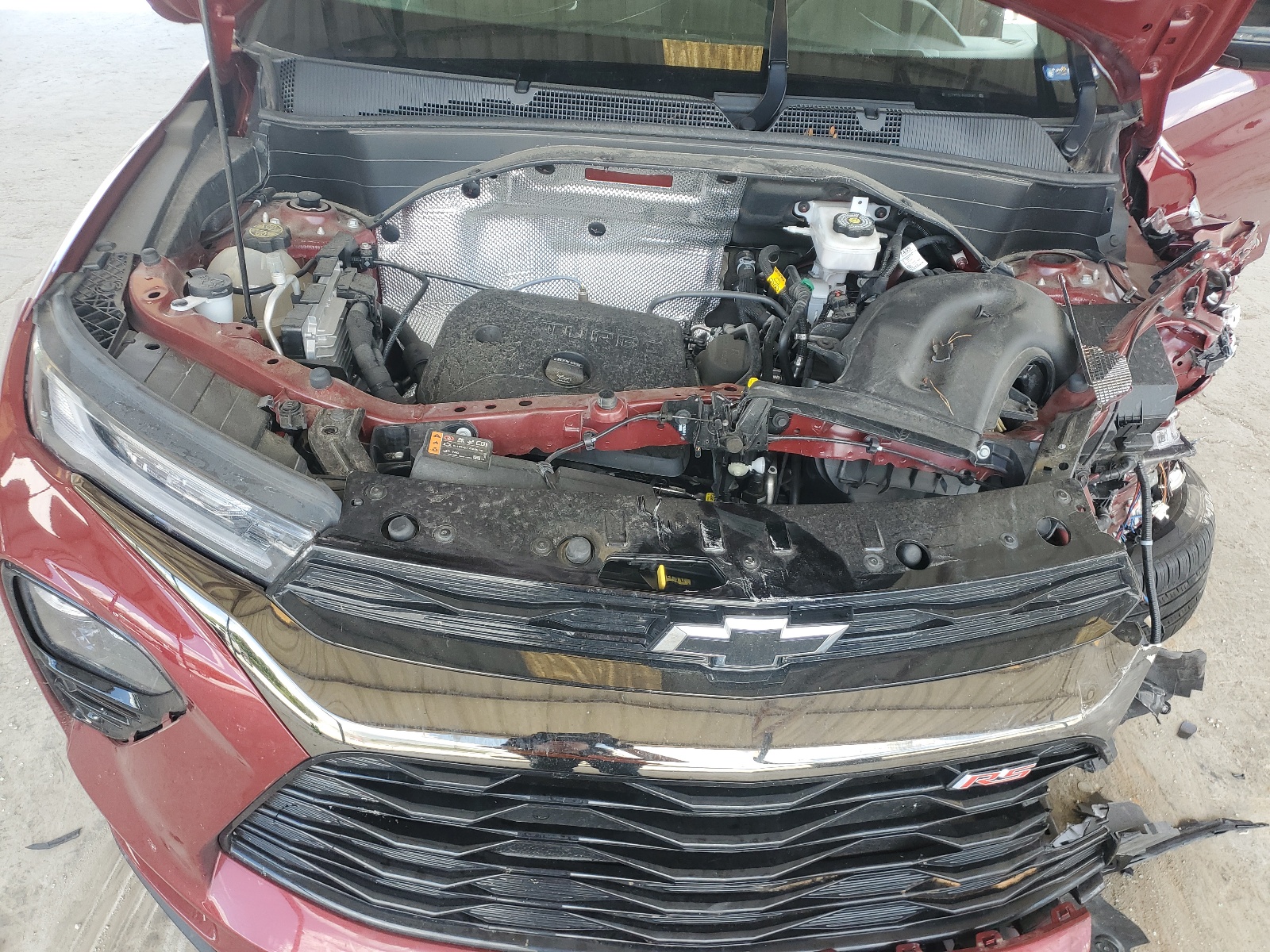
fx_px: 954
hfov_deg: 67.3
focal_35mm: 26
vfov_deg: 53.1
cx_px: 635
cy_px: 476
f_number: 1.5
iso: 50
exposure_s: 1/200
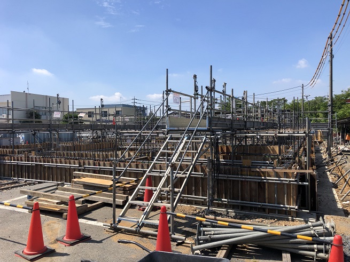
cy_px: 131
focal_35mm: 28
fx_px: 283
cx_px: 175
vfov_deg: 49.7
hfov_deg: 63.5
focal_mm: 3.99
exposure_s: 1/2288
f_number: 1.8
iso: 25
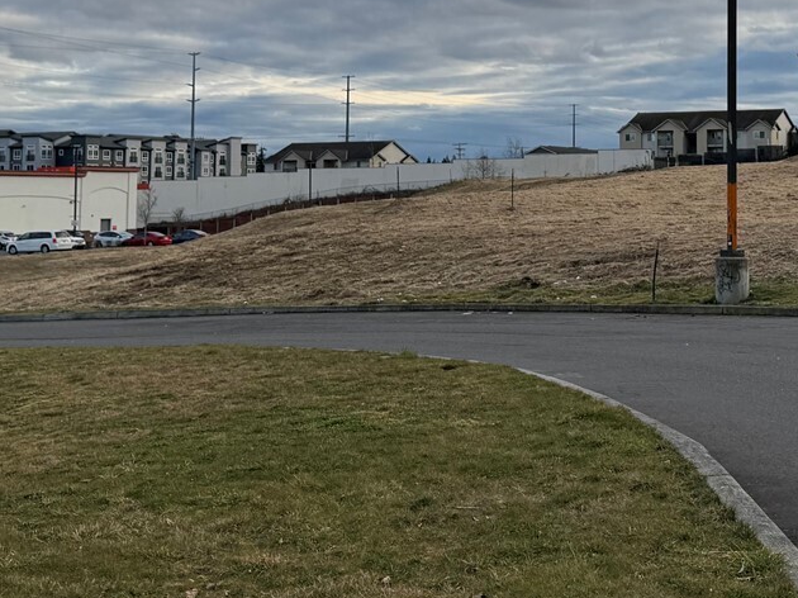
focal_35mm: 61
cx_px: 565
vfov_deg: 23.5
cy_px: 77
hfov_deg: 31.3
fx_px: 1406
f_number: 1.78
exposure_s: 1/2833
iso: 80
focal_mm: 6.76
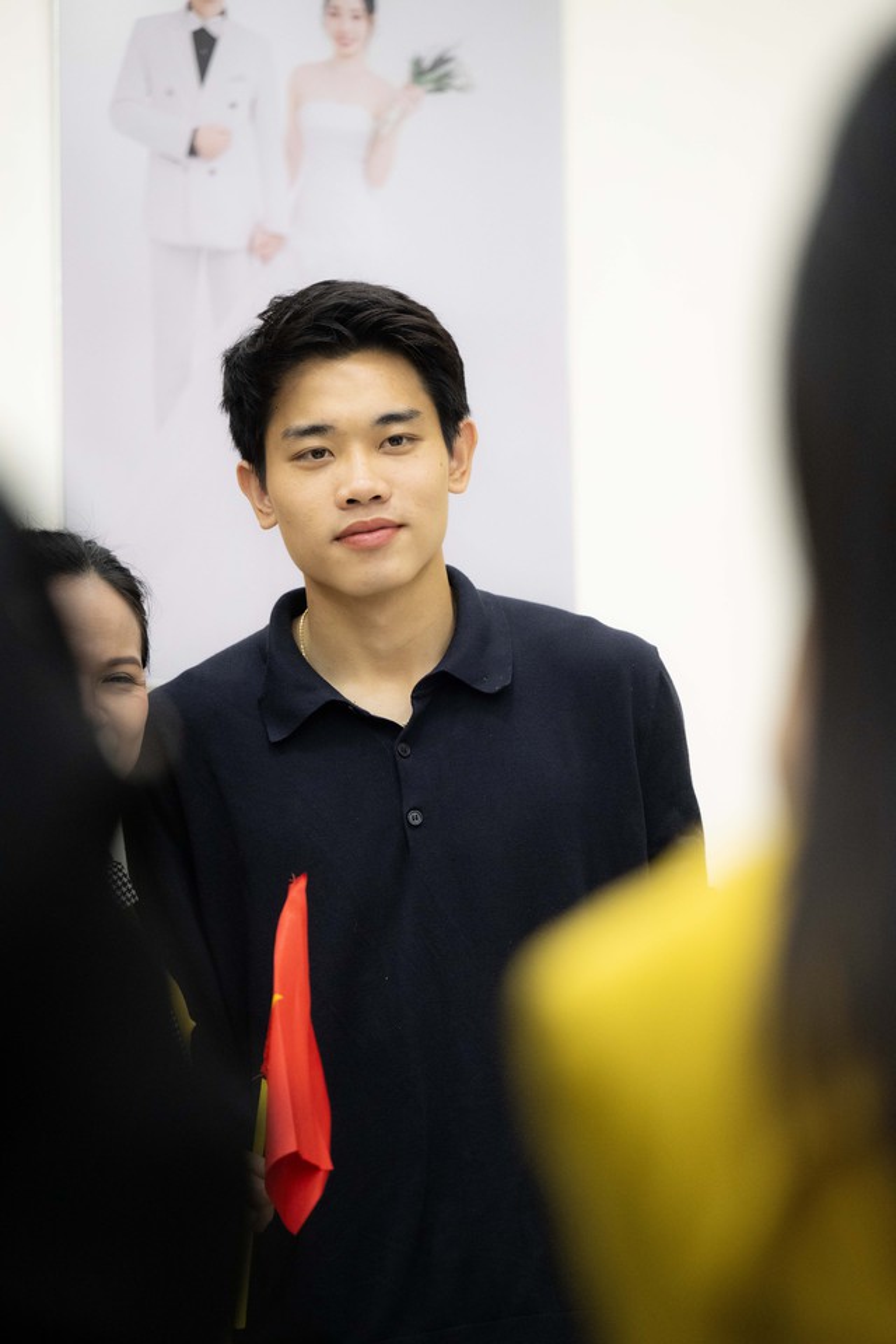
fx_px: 4480
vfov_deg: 17.1
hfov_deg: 11.4
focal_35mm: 120
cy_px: 672
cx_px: 448
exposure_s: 1/200
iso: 3200
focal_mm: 120
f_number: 2.8
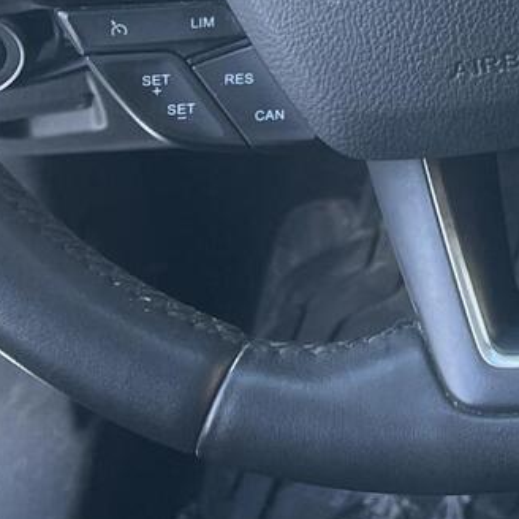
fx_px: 1713
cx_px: 902
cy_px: -174
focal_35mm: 101
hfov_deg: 15.2
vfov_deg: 16.2
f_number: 1.6
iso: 125
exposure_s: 1/120
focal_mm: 5.1
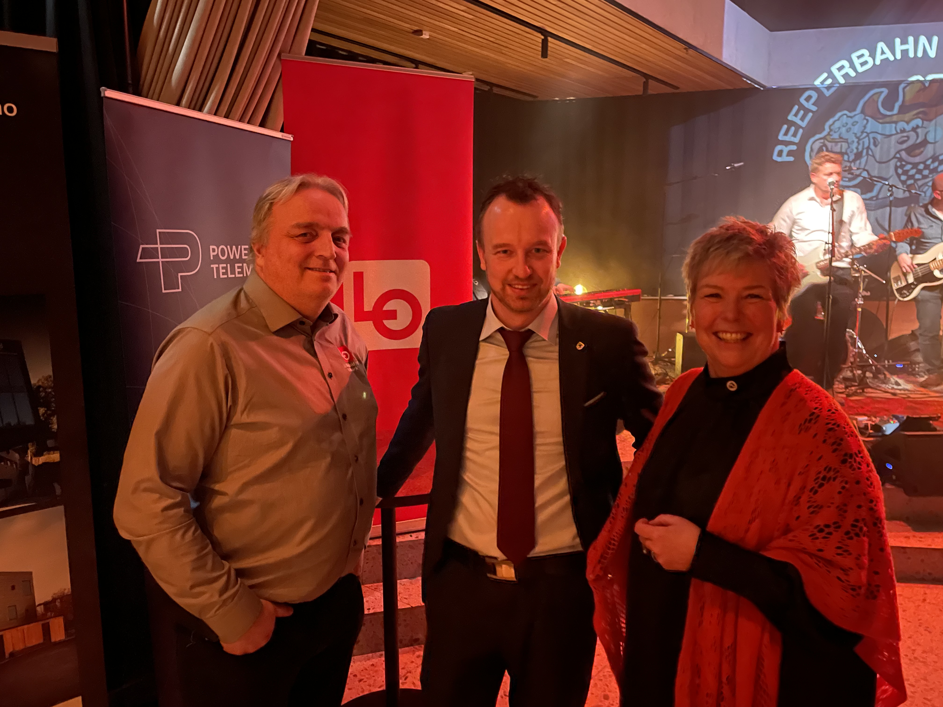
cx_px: 472
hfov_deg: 67.3
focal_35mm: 26
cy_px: 354
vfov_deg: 53.1
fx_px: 708
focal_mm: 4.2
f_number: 1.6
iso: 1600
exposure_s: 1/15
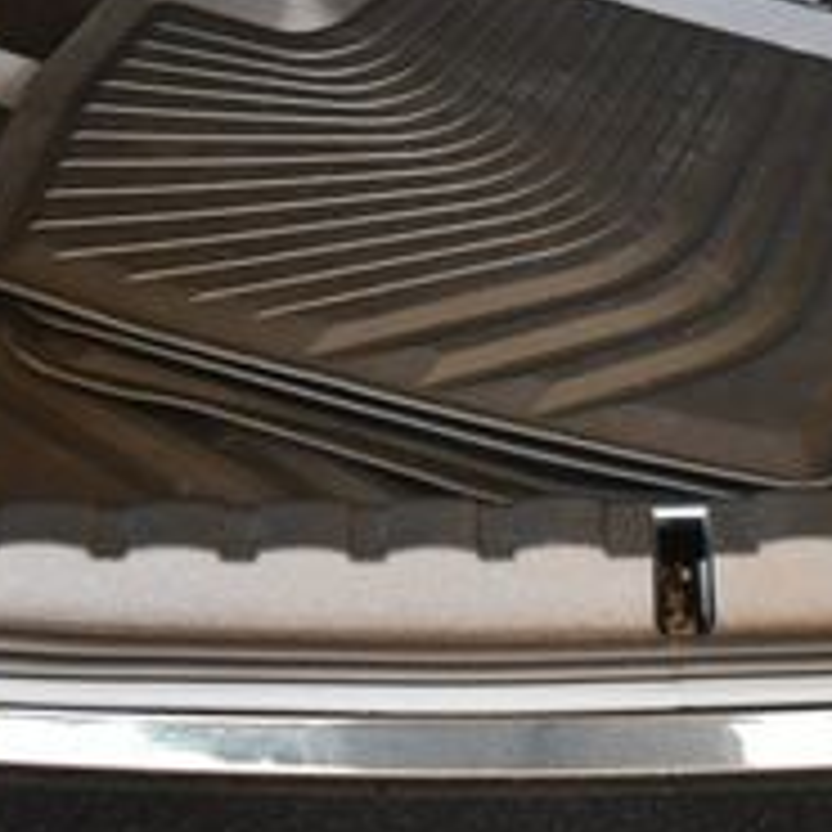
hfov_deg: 16.4
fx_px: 2882
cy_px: -94
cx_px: 585
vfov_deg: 15.9
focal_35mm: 106
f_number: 3.5
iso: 800
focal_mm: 18
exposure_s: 1/160
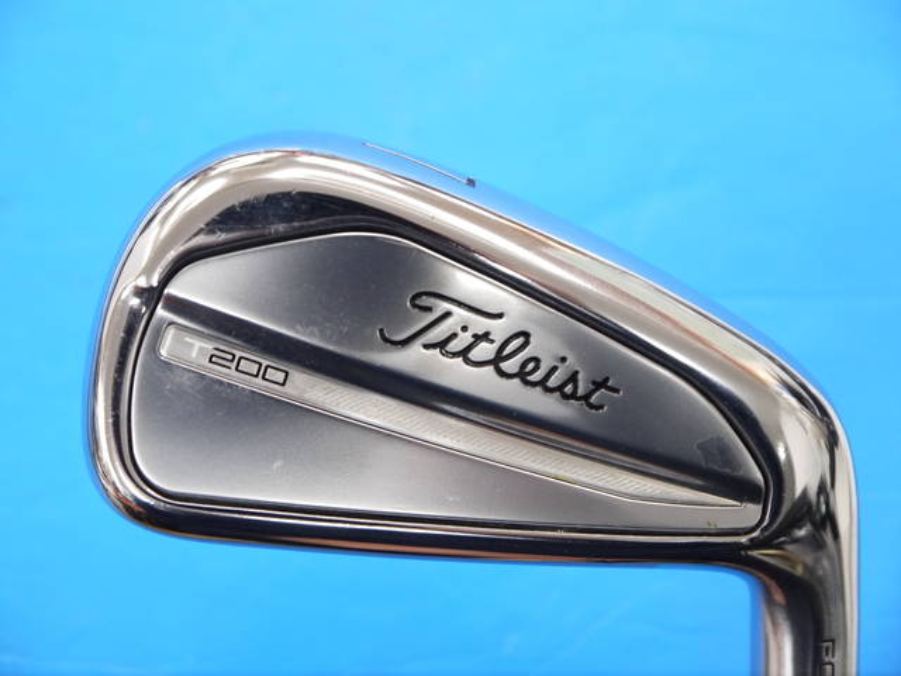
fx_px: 2186
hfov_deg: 23.3
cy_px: 338
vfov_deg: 17.6
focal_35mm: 84
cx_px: 450
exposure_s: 1/60
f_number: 5.6
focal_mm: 42
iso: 800
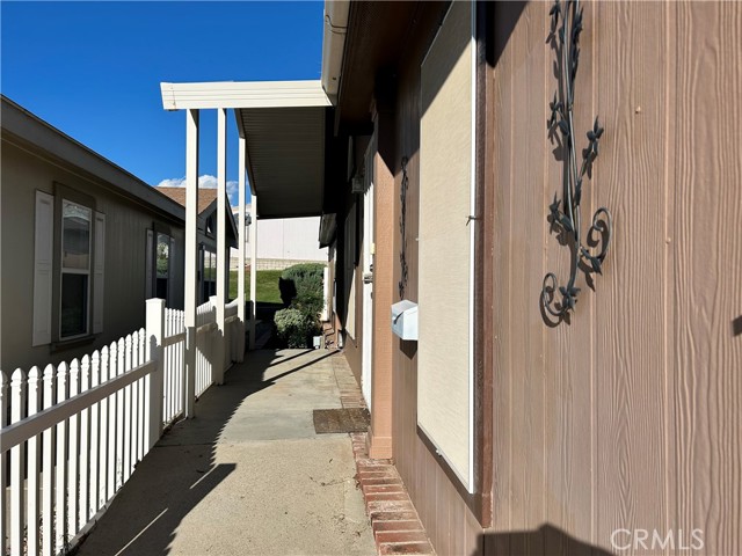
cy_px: 278
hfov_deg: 67.3
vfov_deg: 53.1
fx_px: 557
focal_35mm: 26
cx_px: 371
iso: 50
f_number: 1.5
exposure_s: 1/7463
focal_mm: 5.7
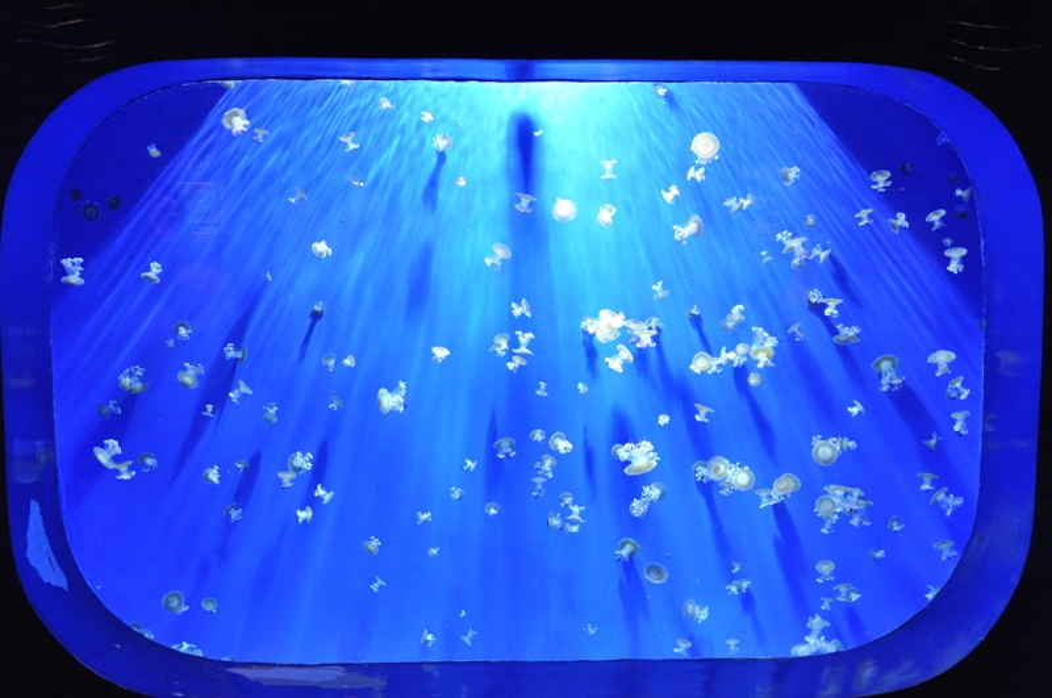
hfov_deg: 53.2
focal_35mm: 36
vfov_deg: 36.8
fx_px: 1051
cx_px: 526
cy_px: 349
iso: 1250
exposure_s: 1/30
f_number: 3.8
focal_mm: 24
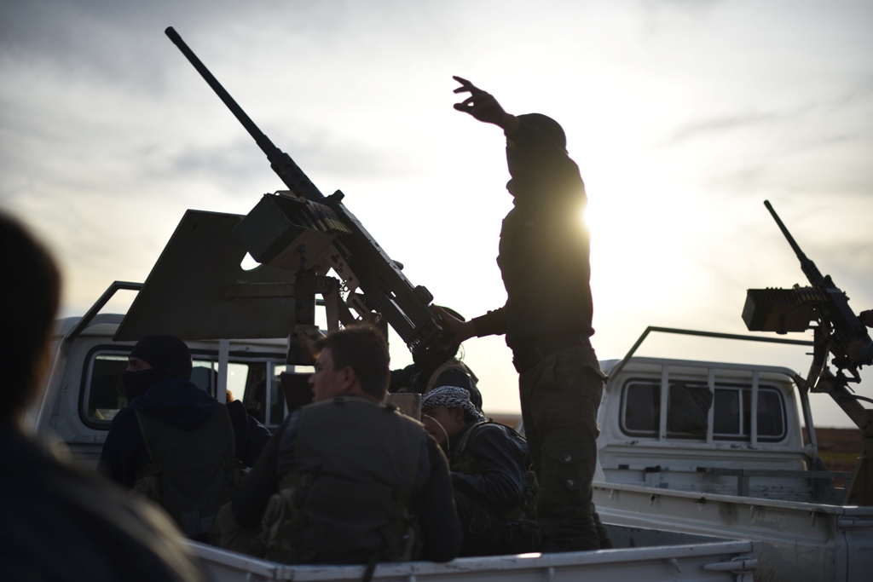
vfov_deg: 27.0
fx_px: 1213
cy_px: 291
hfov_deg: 39.6
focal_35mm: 50
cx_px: 436
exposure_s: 1/5000
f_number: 1.4
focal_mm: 50
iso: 100
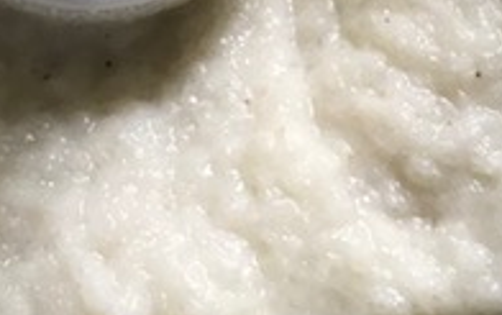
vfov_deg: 10.4
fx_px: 1657
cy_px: -200
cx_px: 64
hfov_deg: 17.0
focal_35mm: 121
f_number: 1.8
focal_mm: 3.99
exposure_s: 1/20
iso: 40
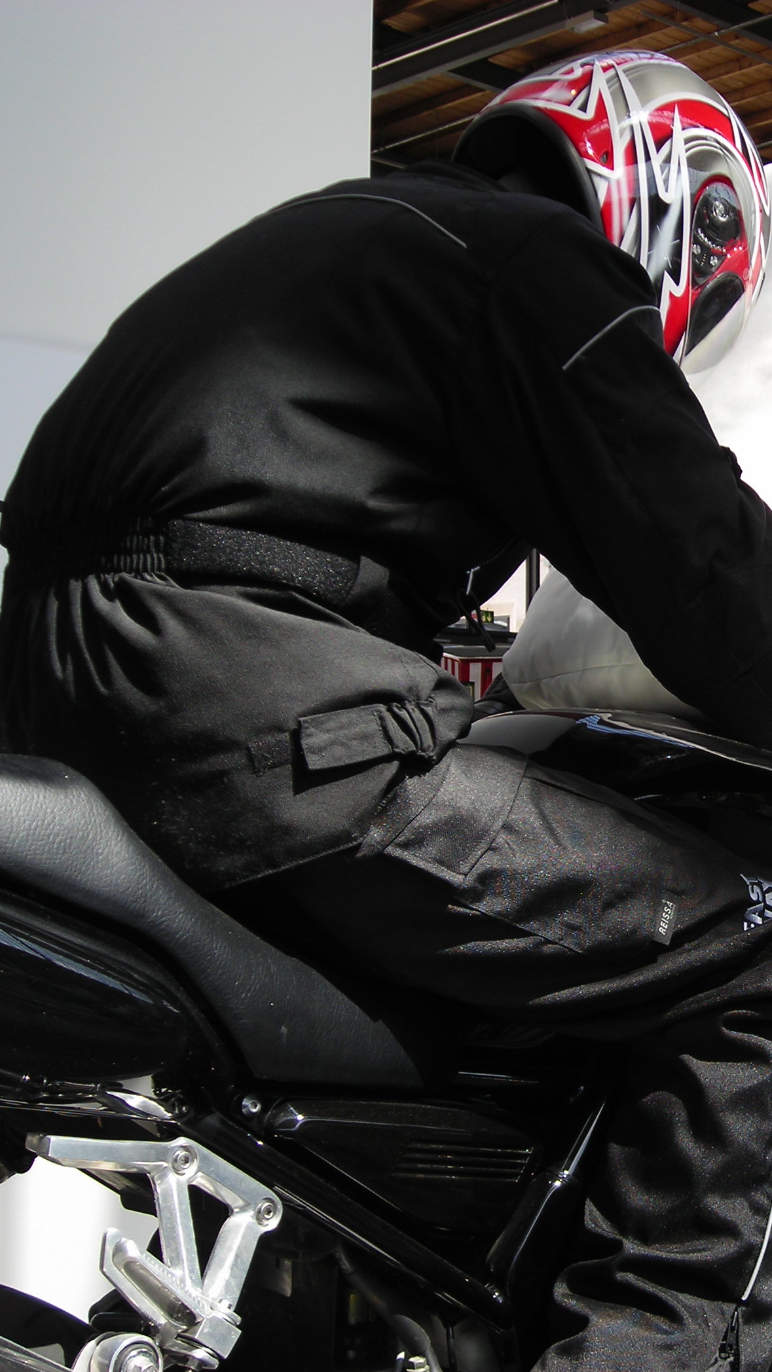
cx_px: 688
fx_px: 2184
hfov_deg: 19.7
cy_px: 683
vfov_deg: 34.9
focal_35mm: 60
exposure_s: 1/119
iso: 50
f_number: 3.3
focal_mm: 6.8
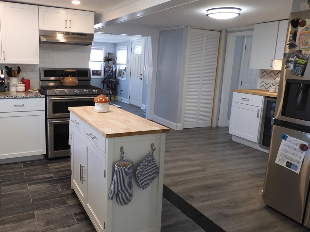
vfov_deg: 48.2
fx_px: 260
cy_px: 111
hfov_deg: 61.2
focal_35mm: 29
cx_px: 126
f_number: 3.4
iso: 140
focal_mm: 4.3
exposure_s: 1/30
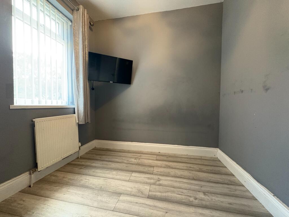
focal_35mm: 14
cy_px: 108
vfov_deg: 85.7
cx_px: 144
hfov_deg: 102.1
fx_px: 117
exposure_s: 1/50
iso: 640
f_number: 2.2
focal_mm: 2.22
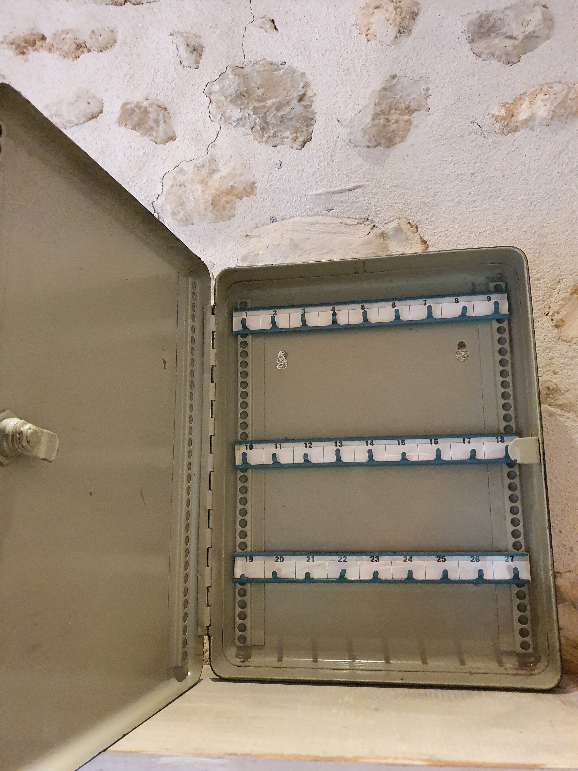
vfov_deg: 67.3
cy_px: 386
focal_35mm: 26
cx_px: 289
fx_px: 579
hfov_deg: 53.1
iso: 640
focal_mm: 4.32
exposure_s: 1/50
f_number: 1.5
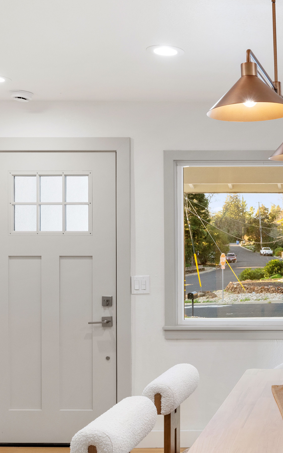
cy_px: 274
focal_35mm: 49
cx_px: 336
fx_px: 605
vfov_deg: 40.8
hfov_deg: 24.0
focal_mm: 21
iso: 400
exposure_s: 1/4
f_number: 9
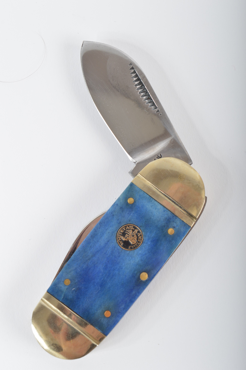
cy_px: 185
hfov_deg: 16.5
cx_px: 123
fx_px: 847
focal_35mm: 82
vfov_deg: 24.6
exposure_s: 1/200
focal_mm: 55
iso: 100
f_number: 13
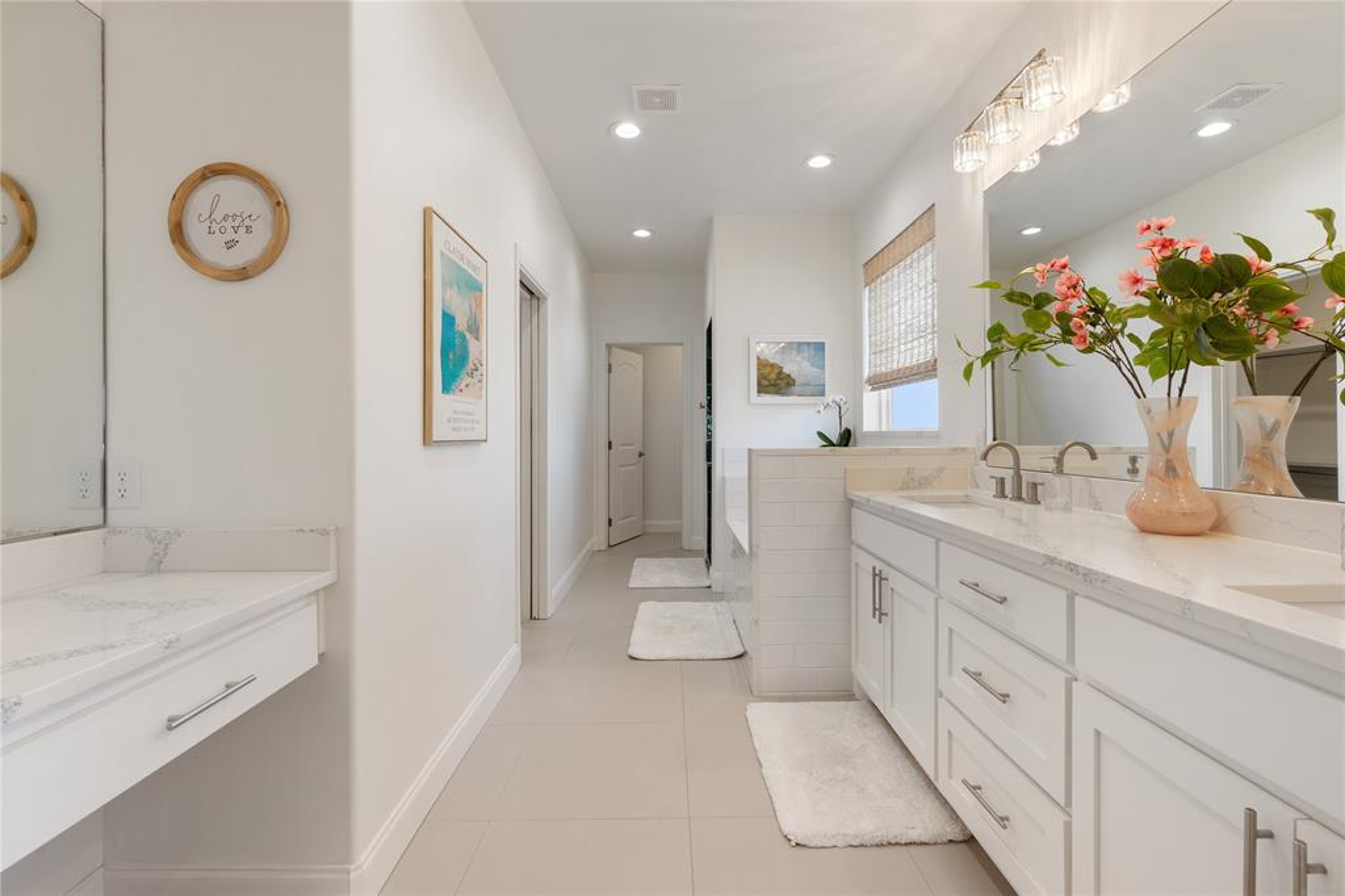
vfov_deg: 73.7
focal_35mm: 16
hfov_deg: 96.8
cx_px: 672
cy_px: 448
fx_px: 598
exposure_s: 1/10
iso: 320
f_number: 8
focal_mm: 16
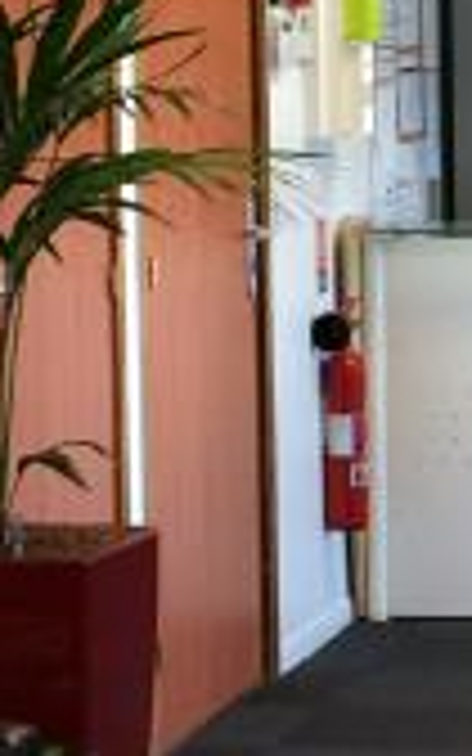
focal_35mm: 176
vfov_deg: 11.9
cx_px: 1142
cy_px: 472
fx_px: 3622
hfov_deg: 7.0
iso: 80
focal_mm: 4.15
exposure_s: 1/33
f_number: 2.2
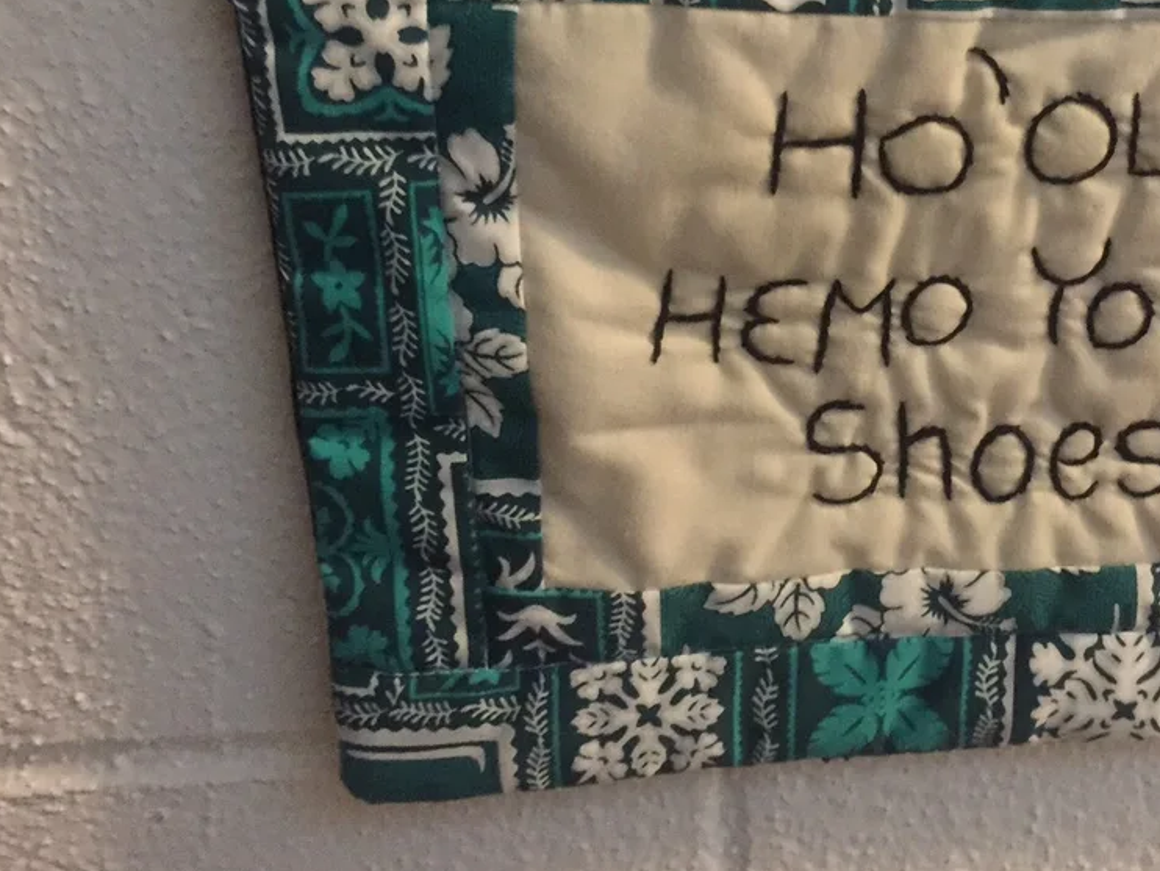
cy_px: 205
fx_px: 1676
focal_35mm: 50
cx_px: 955
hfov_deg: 36.6
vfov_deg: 28.6
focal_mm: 4.15
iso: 500
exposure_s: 1/15
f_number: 2.2
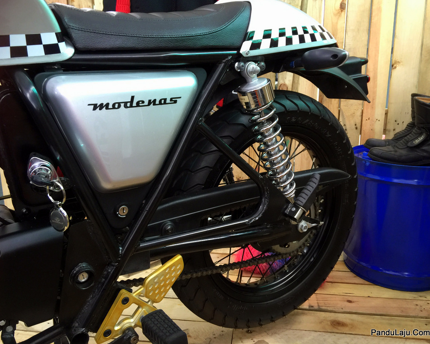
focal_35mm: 31
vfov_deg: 47.1
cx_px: 208
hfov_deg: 57.2
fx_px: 395
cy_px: 170
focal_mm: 4.15
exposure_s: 1/17
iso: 50
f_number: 2.2
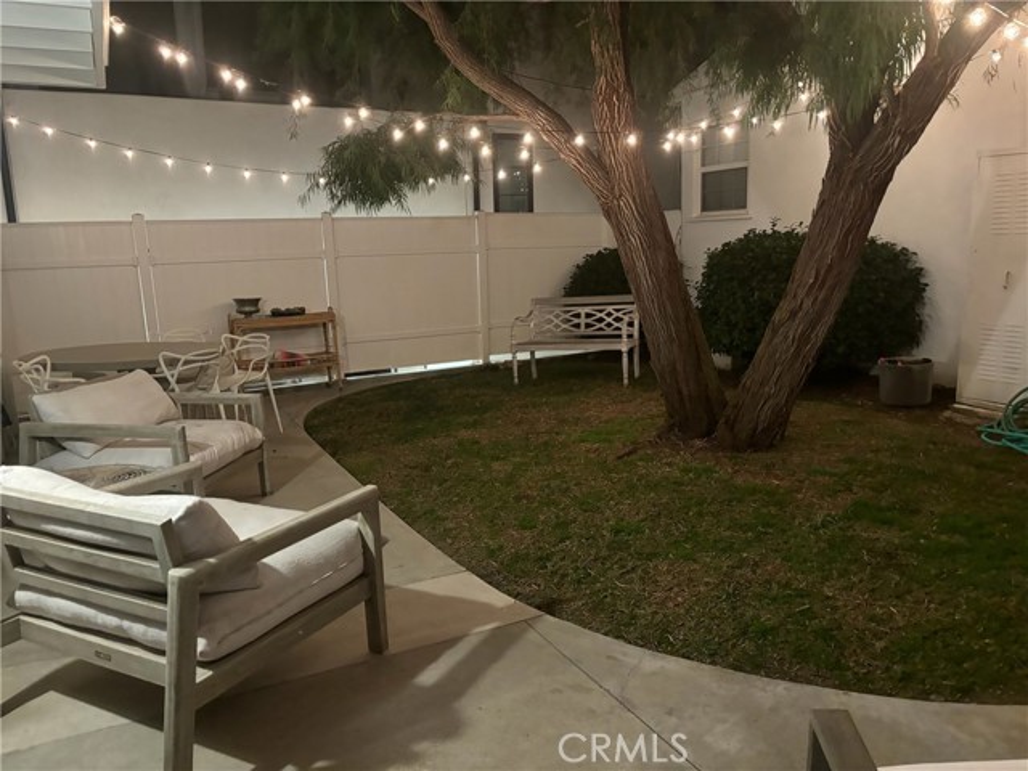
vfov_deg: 53.1
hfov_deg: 67.3
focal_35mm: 26
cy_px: 386
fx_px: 772
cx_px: 514
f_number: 1.6
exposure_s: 1/30
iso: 640
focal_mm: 5.96
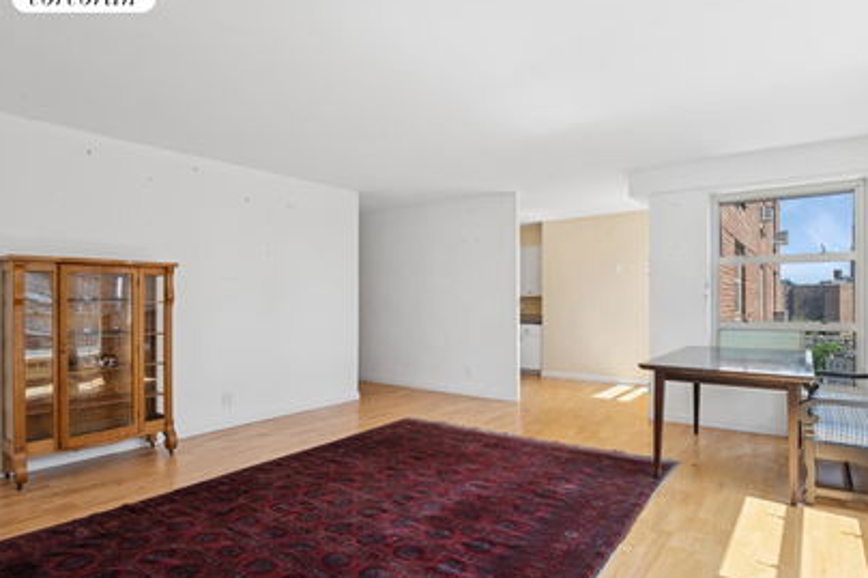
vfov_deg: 64.5
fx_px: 458
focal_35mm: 19
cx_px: 496
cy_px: 294
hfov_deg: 86.4
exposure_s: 1/30
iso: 200
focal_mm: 16
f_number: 11
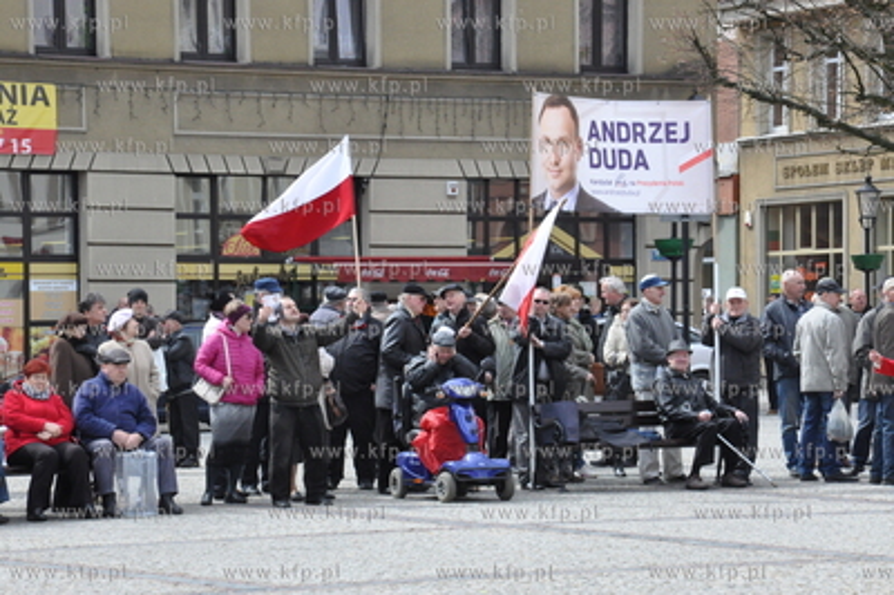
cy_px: 298
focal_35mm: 158
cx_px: 447
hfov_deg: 13.1
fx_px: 3908
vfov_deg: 8.7
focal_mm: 105
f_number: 16
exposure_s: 1/500
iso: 2000
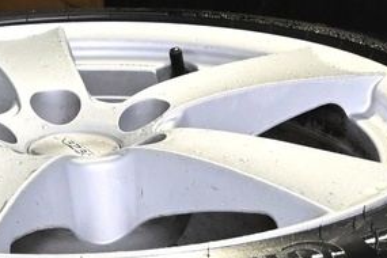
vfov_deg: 8.2
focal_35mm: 166
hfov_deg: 12.2
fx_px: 1789
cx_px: 29
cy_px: 265
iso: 4000
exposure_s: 1/80
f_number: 5
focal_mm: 19.5
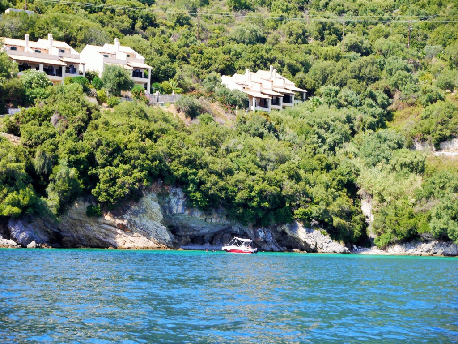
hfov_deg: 23.3
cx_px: 229
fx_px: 1111
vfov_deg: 17.6
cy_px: 172
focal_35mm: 84
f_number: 7.1
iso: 160
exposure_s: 1/250
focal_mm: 42
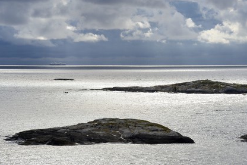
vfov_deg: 6.8
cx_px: 123
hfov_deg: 10.2
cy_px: 83
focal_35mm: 202
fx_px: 1385
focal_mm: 200
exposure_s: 1/320
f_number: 20
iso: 200
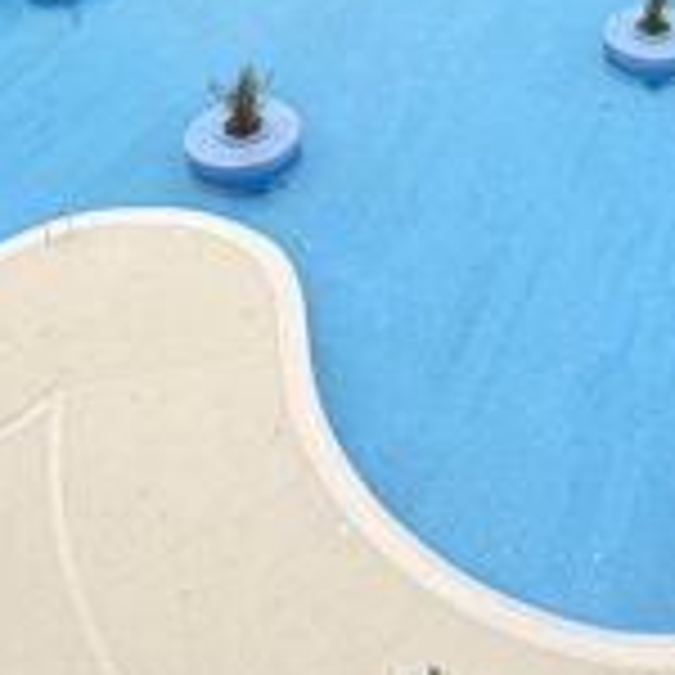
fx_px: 1280
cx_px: 565
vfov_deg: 25.9
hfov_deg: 28.7
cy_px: -166
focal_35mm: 58
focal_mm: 2.22
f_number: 2.2
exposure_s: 1/522
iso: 40
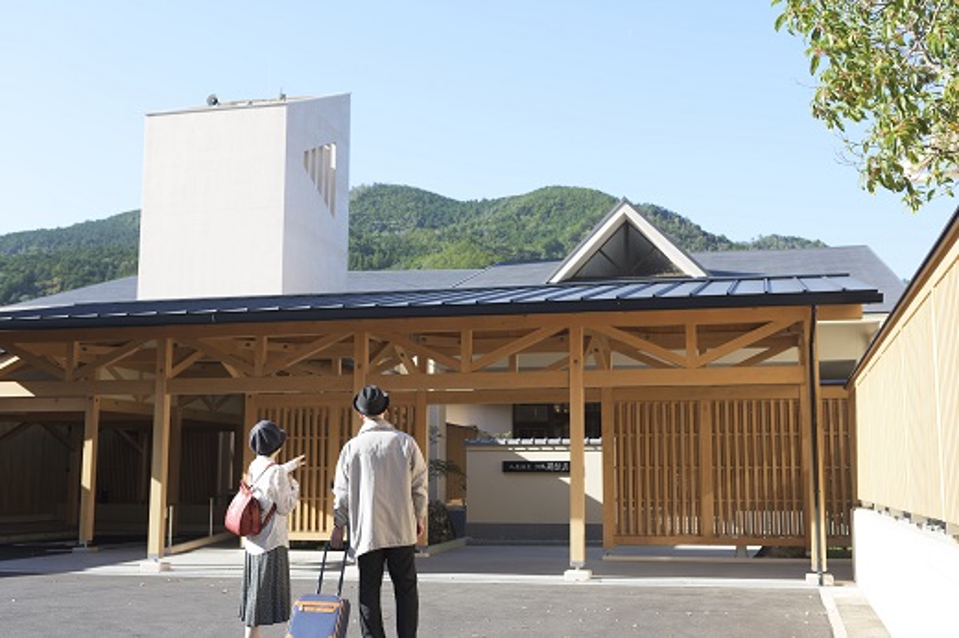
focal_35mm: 42
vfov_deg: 31.9
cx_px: 480
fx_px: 1118
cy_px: 319
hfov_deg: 46.4
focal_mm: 28
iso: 100
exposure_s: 1/250
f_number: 4
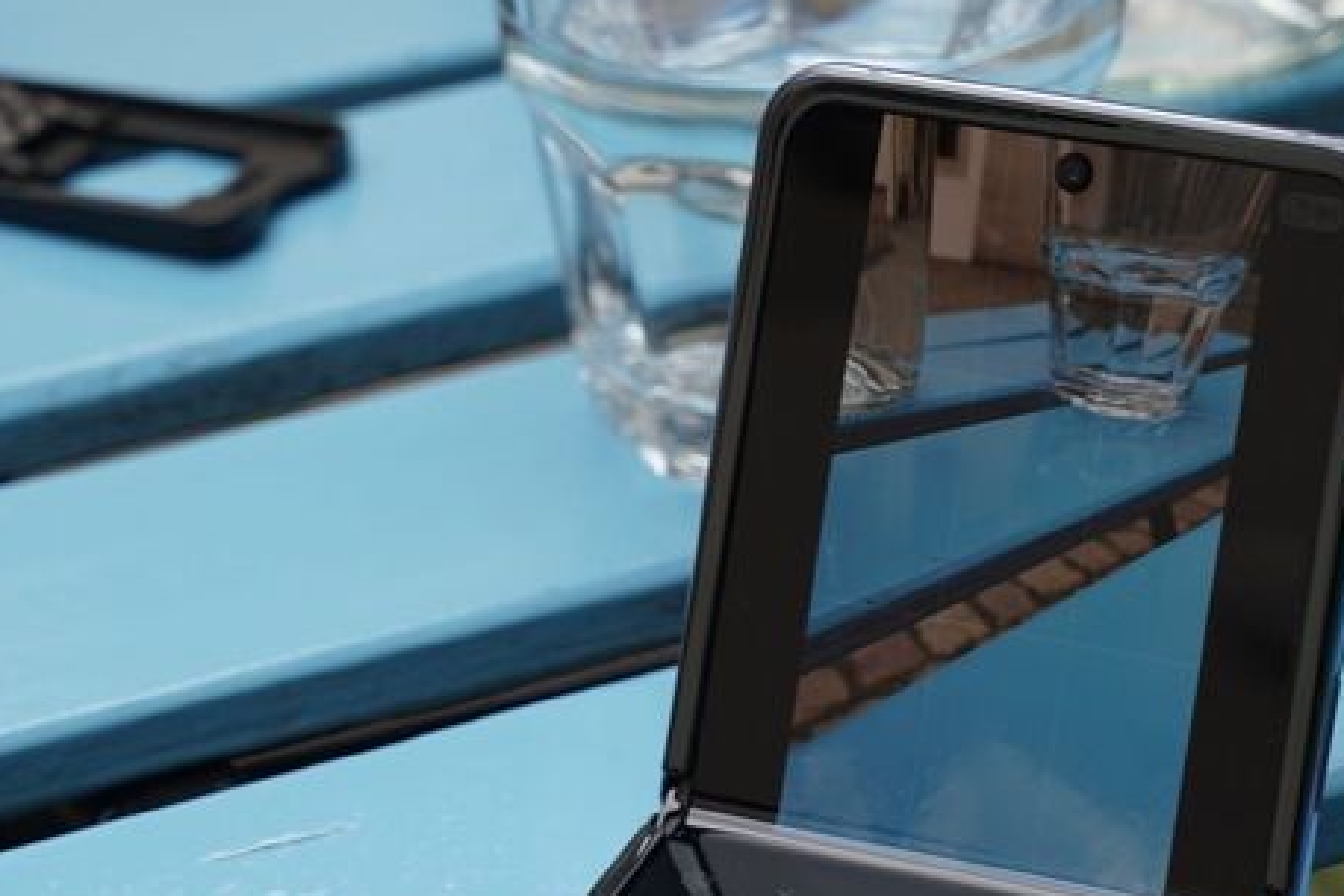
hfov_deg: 16.1
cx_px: 908
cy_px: 755
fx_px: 4741
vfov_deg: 10.8
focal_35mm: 127
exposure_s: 1/200
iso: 320
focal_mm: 70
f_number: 7.1
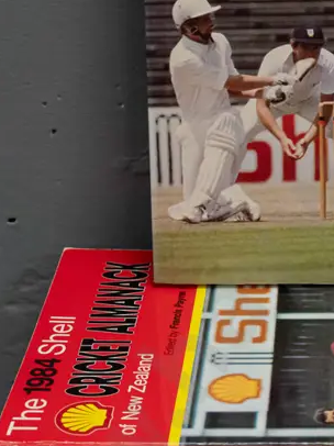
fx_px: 1430
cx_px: 331
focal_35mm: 111
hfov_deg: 13.2
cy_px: 182
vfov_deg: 17.7
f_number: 5.6
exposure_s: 1/250
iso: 3200
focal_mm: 22
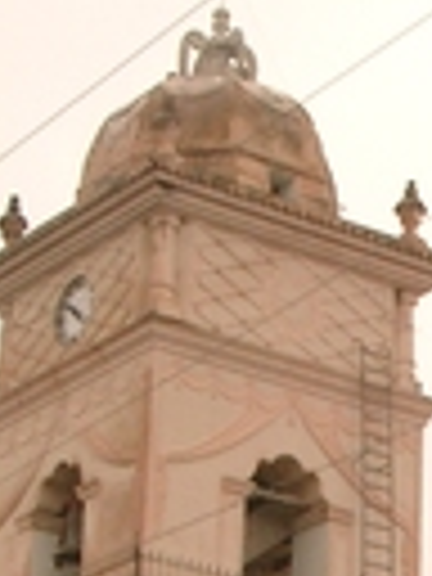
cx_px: 662
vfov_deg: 10.3
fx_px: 3078
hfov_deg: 7.9
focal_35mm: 185
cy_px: 886
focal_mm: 7.6
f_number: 5
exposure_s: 1/640
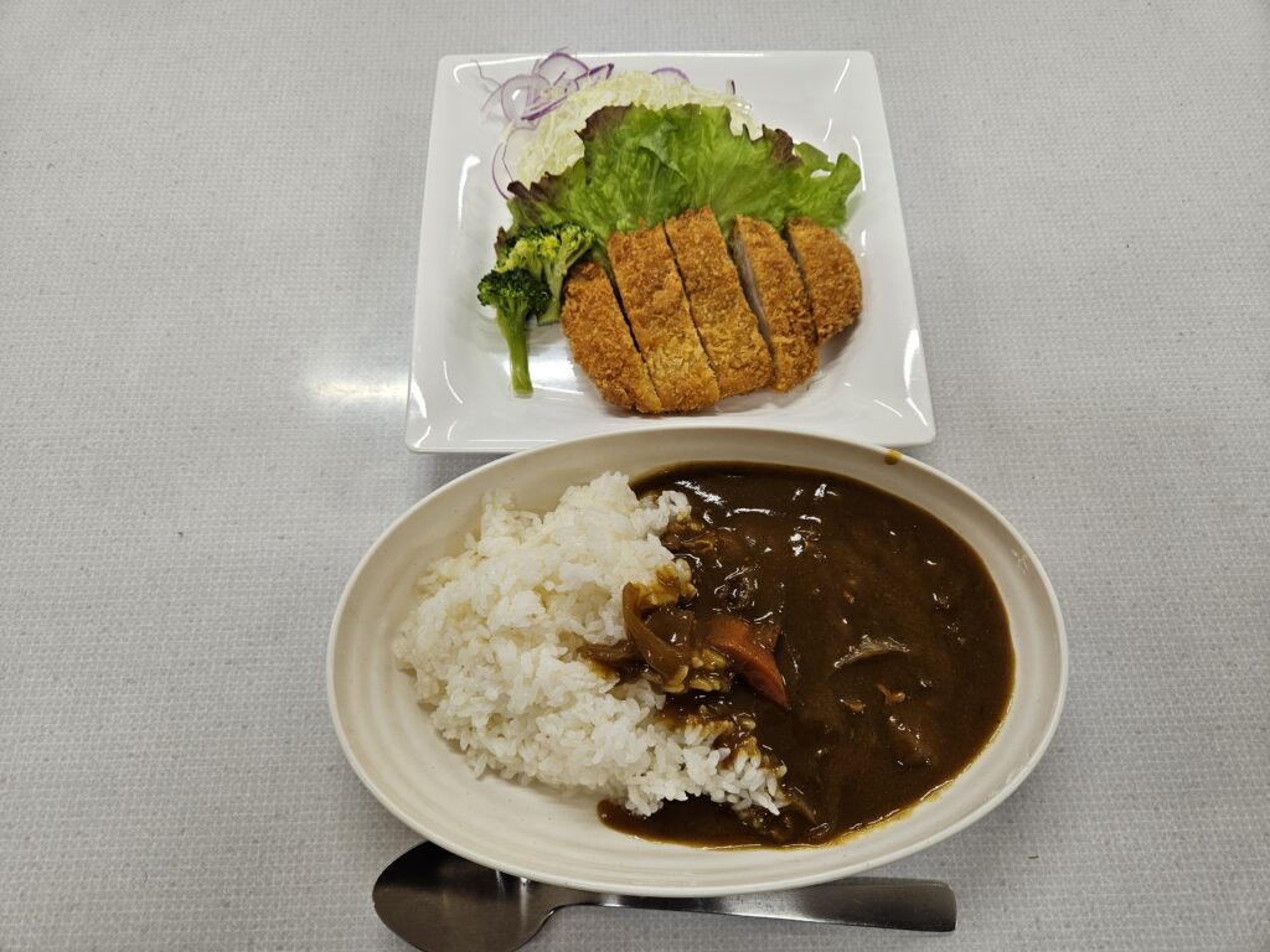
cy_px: 476
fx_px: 844
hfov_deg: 73.9
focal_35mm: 23
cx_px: 635
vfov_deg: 58.9
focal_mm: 5.4
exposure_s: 1/120
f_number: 1.8
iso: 100
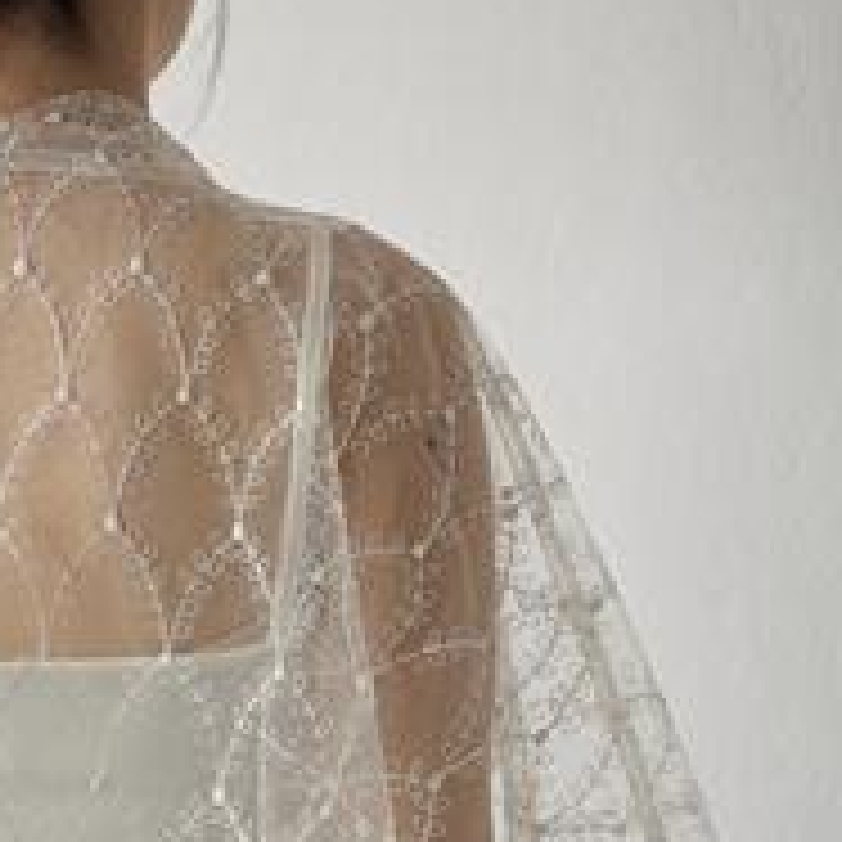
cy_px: 601
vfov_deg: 14.4
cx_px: 86
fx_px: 3330
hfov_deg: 14.3
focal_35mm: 121
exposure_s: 1/481
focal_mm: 6.76
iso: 64
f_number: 1.78
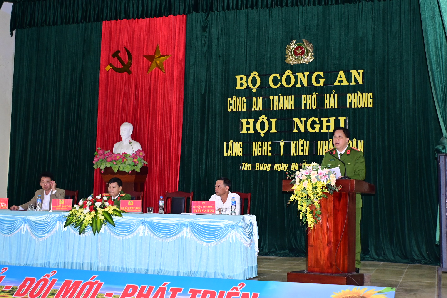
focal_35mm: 51
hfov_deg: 38.9
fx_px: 633
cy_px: 149
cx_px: 224
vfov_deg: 26.5
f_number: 4.2
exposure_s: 1/200
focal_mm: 34
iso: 2000
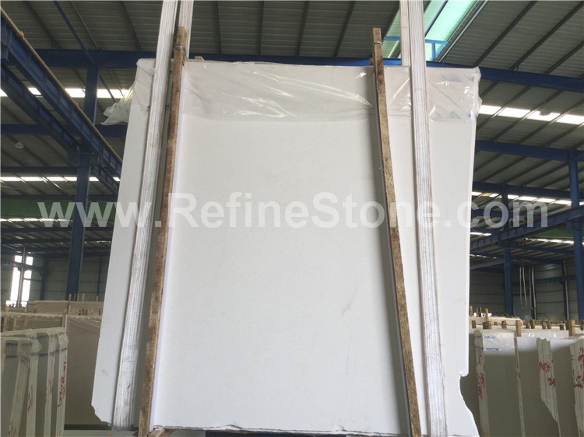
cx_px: 292
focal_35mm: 31
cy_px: 218
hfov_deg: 58.4
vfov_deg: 45.4
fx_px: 523
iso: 32
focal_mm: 3.3
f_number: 2.4
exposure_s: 1/100
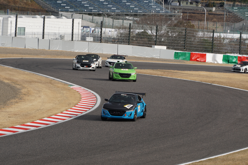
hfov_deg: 6.9
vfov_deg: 4.6
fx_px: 2065
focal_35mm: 300
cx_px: 124
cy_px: 82
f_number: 9
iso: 100
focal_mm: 200
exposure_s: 1/125
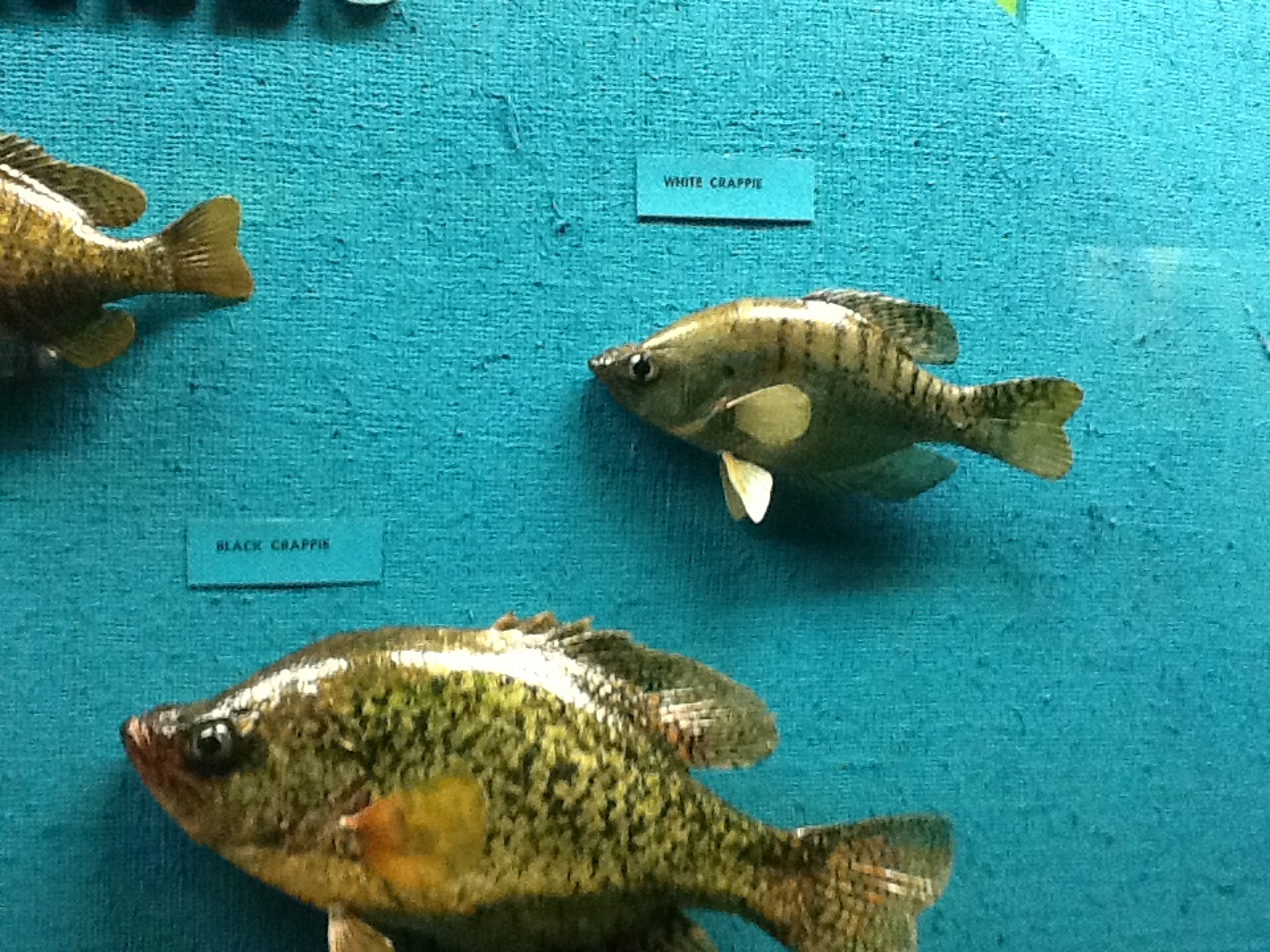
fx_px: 1614
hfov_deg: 42.9
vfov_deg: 32.9
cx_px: 635
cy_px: 476
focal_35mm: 44
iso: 250
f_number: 2.4
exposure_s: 1/30
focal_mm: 2.03
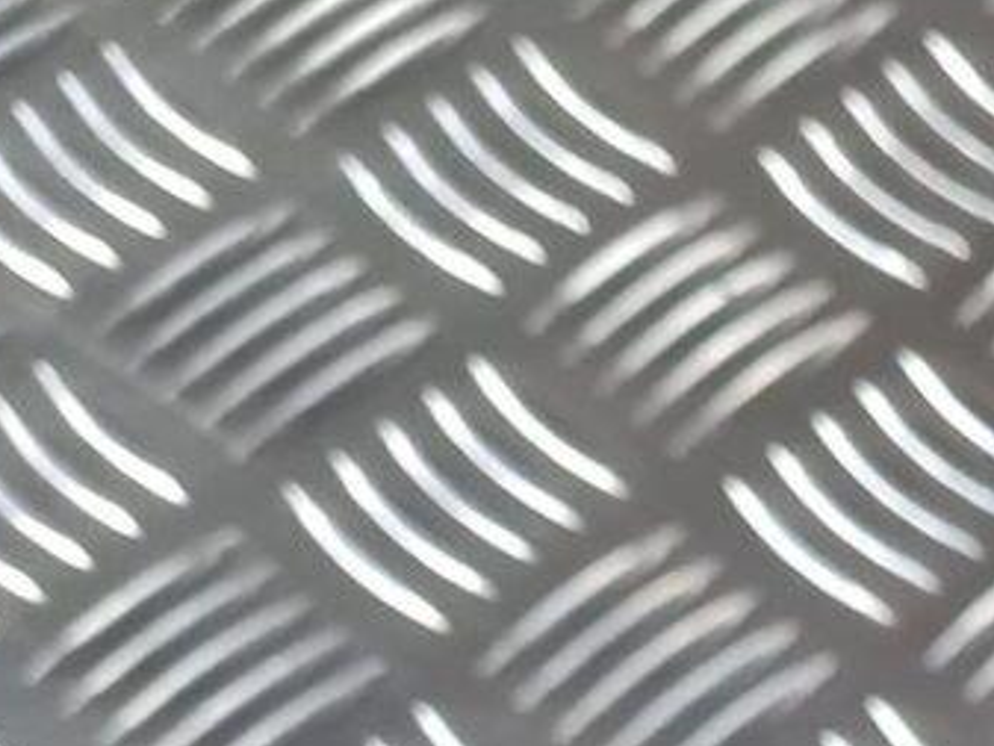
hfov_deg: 15.6
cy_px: 1415
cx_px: 1787
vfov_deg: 12.4
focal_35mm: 108
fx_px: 3102
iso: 640
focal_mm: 5.4
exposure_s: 1/25
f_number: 1.8
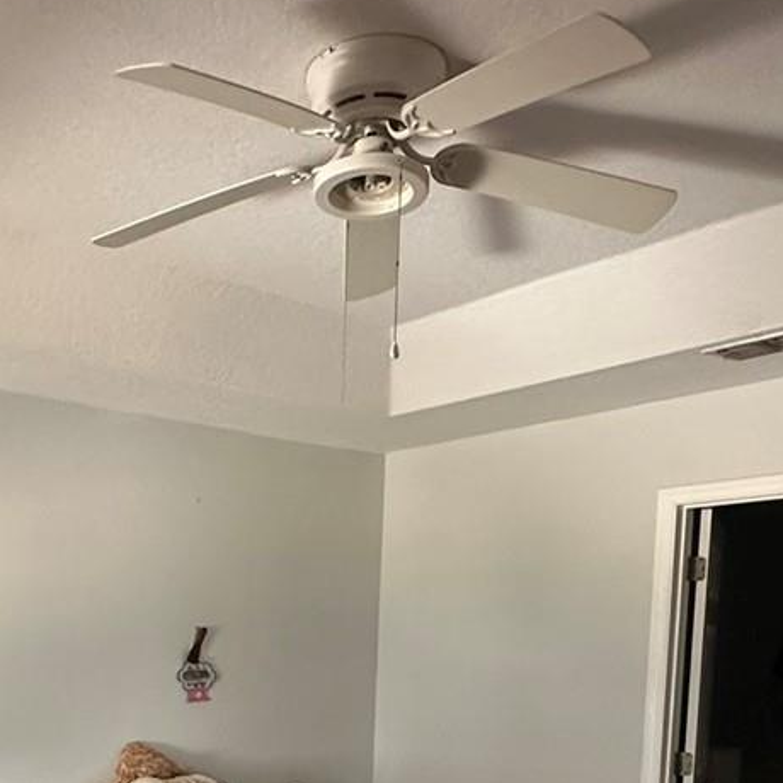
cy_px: 778
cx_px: 162
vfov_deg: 35.5
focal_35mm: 43
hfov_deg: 37.8
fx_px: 1100
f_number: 2.2
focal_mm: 2.22
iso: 320
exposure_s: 1/60
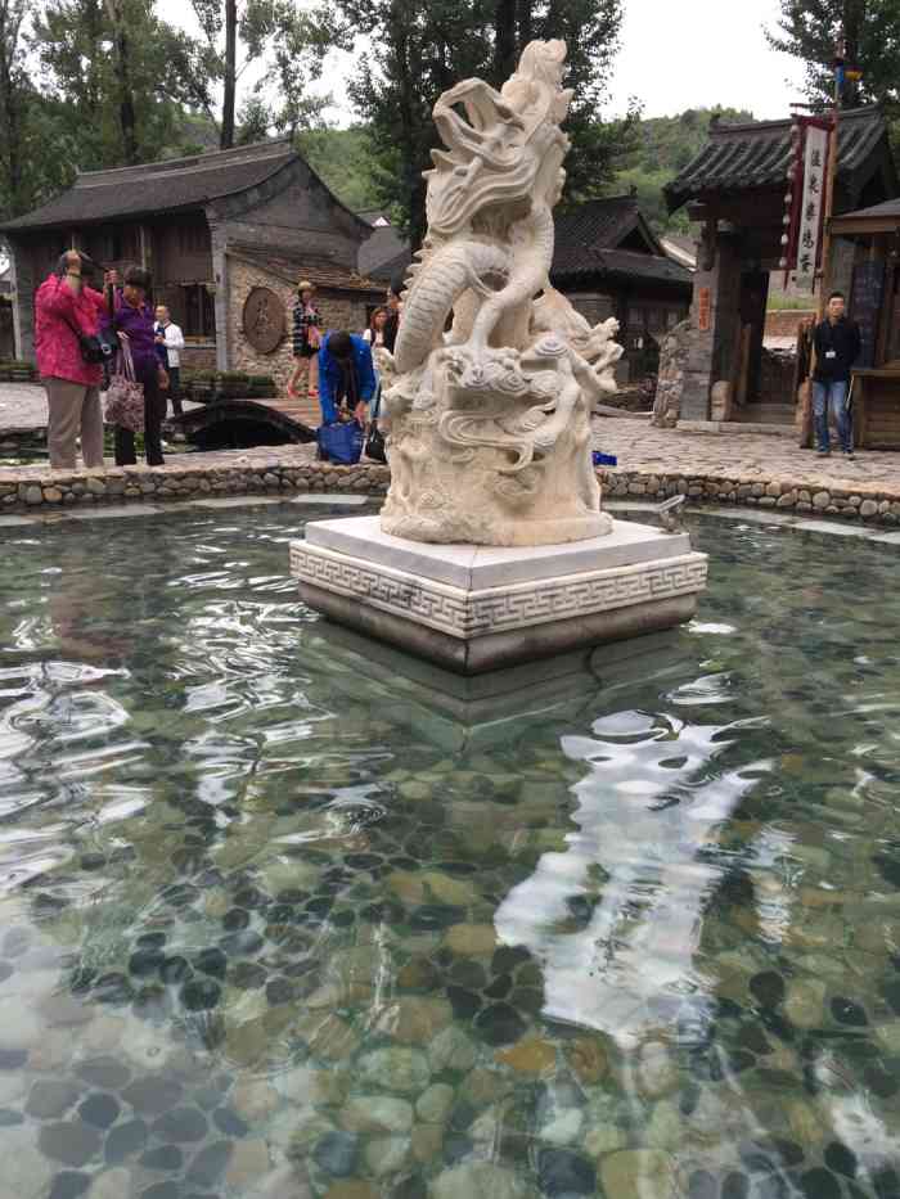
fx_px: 1005
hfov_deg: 48.2
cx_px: 450
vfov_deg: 61.7
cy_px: 600
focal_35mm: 29
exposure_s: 1/50
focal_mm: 4.15
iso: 25
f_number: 2.2
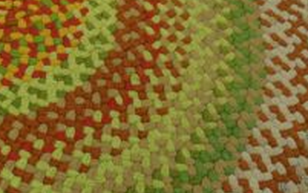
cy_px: -33
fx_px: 689
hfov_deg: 21.9
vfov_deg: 15.4
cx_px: -126
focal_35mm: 82
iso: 1600
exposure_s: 1/160
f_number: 4
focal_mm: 18
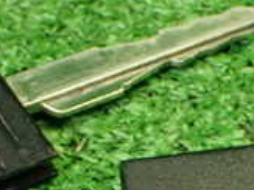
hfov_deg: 8.0
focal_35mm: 247
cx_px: 224
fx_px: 1811
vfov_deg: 6.0
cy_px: 240
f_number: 3.8
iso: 800
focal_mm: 11.88
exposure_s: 1/60
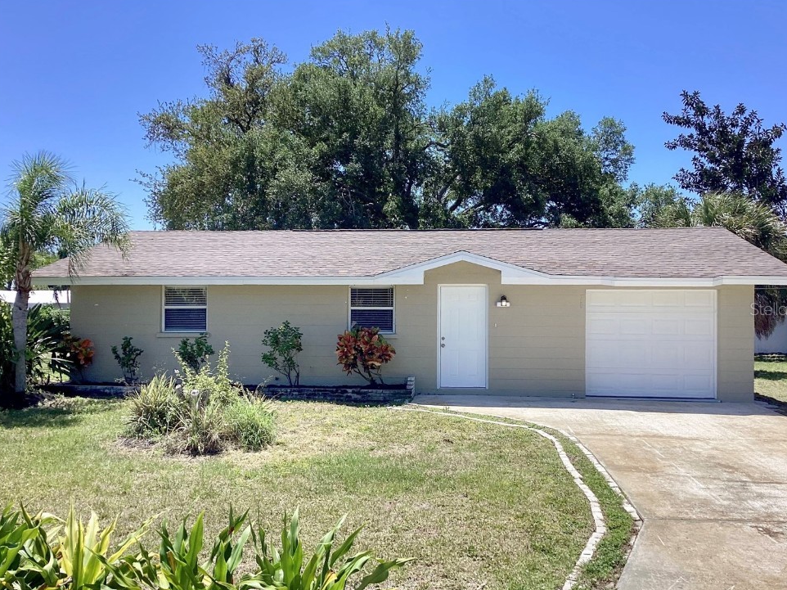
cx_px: 408
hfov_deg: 55.4
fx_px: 750
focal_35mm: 33
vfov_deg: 42.9
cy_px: 309
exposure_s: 1/1181
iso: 25
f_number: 2.4
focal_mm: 3.3
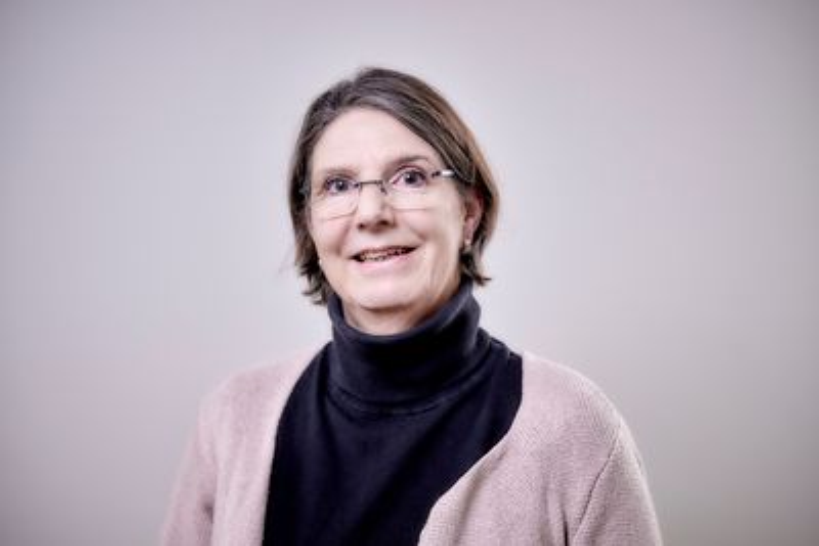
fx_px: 1821
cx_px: 410
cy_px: 273
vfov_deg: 17.1
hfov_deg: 25.4
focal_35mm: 80
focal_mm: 80
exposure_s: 1/200
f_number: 2.8
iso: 800
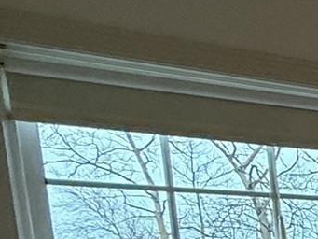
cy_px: 378
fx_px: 772
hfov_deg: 11.8
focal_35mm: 84
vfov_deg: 15.9
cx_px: 939
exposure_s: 1/120
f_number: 2.2
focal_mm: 2.22
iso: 160
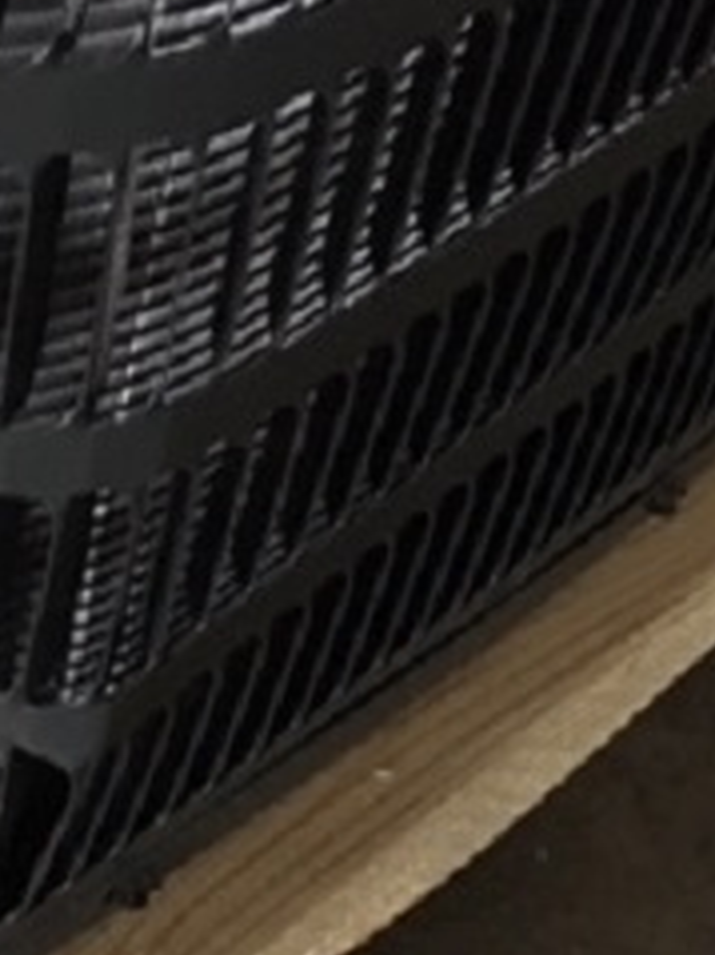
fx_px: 2674
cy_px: 511
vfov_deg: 20.2
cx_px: -128
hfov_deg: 14.8
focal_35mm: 97
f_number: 2.2
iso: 160
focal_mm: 4.15
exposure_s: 1/4
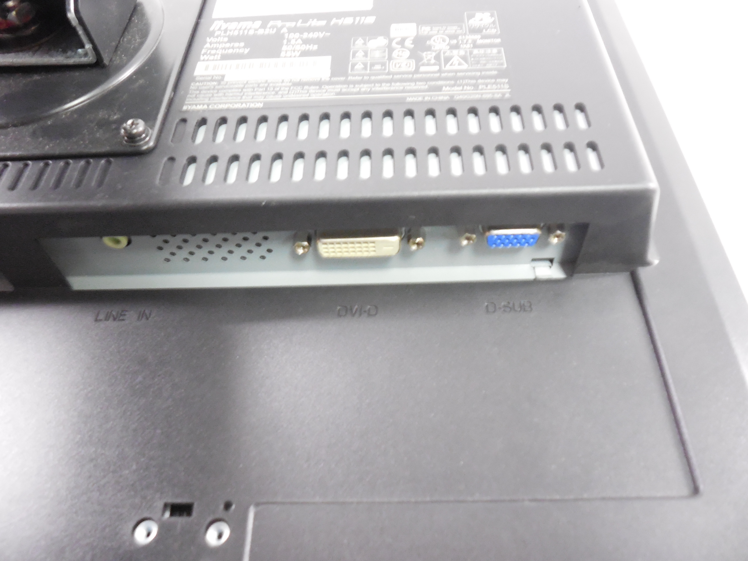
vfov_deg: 53.1
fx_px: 562
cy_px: 280
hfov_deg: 67.3
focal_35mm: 26
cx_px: 374
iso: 800
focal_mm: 4.6
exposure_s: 1/10
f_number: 3.5
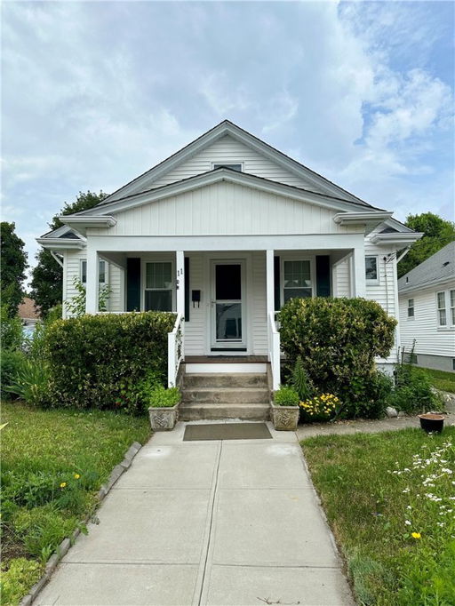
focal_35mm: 24
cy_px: 303
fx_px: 420
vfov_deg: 71.6
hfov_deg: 56.8
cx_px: 228
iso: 80
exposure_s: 1/4545
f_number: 1.78
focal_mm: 6.86
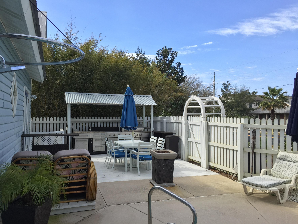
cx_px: 149
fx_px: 250
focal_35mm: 29
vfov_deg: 48.2
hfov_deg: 61.7
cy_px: 112
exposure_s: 1/1464
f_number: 2.2
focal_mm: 4.15
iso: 32
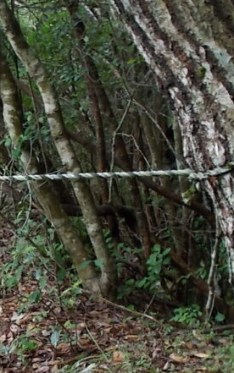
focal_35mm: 64
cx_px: -53
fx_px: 652
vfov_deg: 31.5
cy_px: 268
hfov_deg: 19.1
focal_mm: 4.6
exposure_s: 1/25
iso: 125
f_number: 3.2
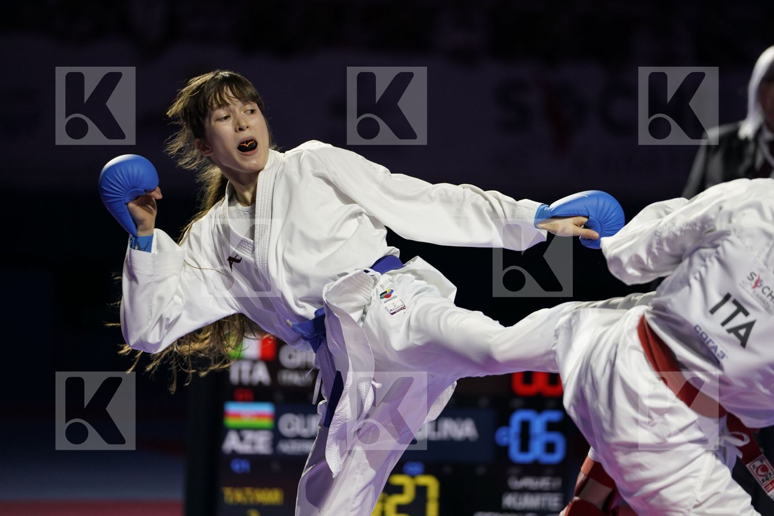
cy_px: 258
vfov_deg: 7.7
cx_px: 387
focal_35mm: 179
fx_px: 3848
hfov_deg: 11.5
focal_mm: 179
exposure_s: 1/1000
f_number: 2.8
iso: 1600
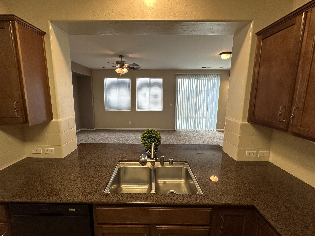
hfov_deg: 98.1
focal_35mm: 15
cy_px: 115
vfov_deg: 81.7
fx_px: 136
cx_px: 151
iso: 160
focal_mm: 2.22
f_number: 2.2
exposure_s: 1/120
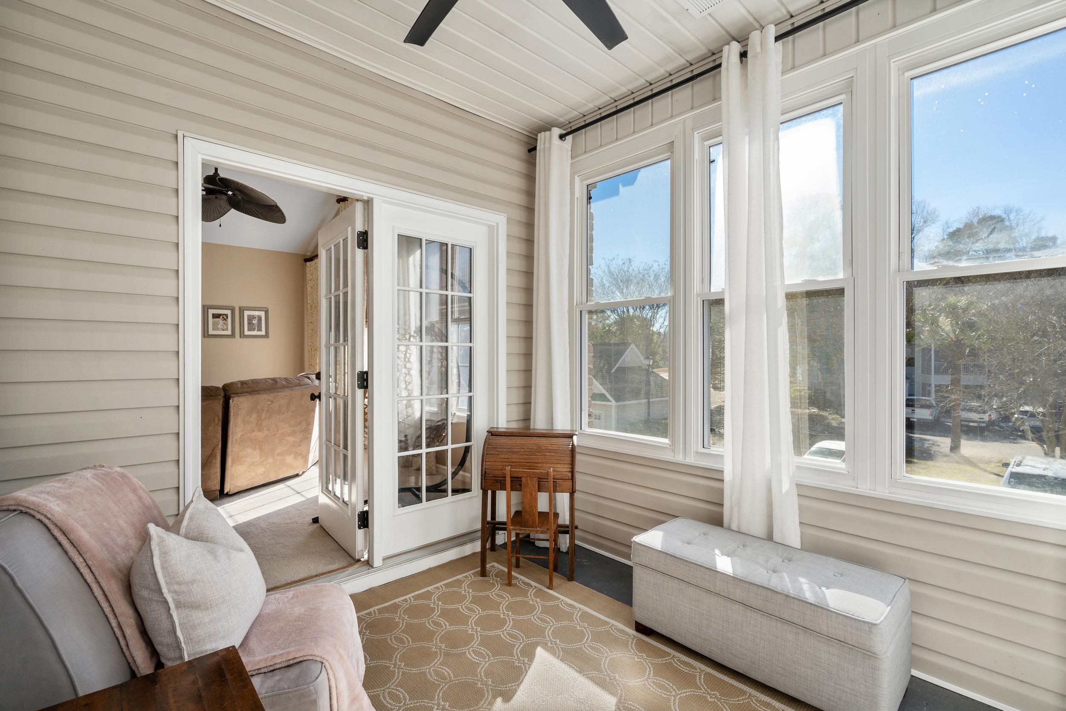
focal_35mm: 16
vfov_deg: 73.8
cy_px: 356
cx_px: 533
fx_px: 474
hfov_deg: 96.7
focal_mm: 16
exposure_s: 1/60
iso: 640
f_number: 8
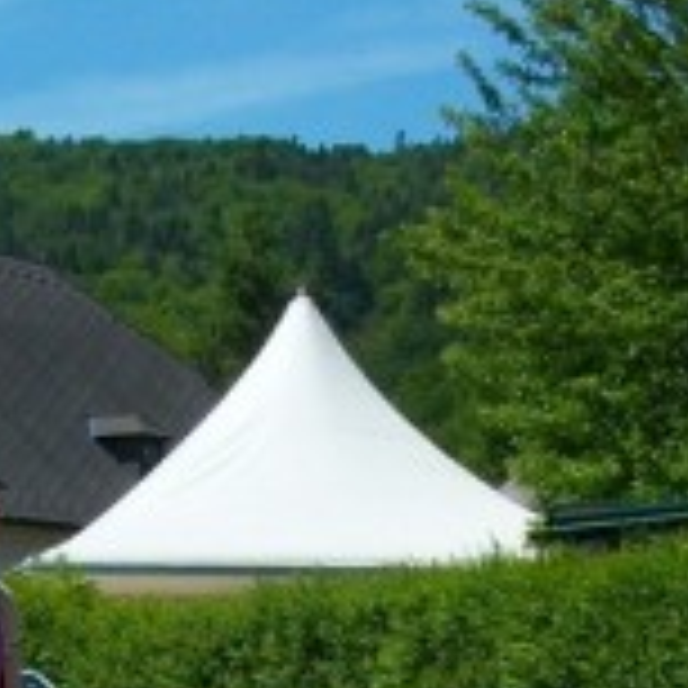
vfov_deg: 10.4
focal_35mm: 157
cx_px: 229
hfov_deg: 11.1
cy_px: 1291
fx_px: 3530
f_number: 5.5
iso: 80
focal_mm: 5.7
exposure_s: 1/405
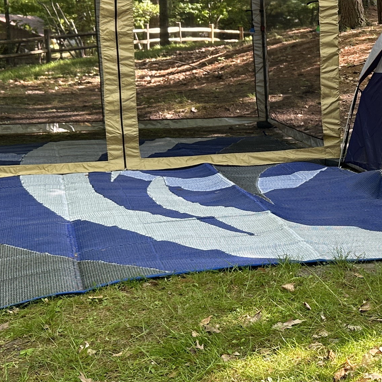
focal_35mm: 75
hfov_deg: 21.4
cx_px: 456
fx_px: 936
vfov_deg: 23.0
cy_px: 130
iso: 80
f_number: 1.78
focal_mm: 6.86
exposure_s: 1/190
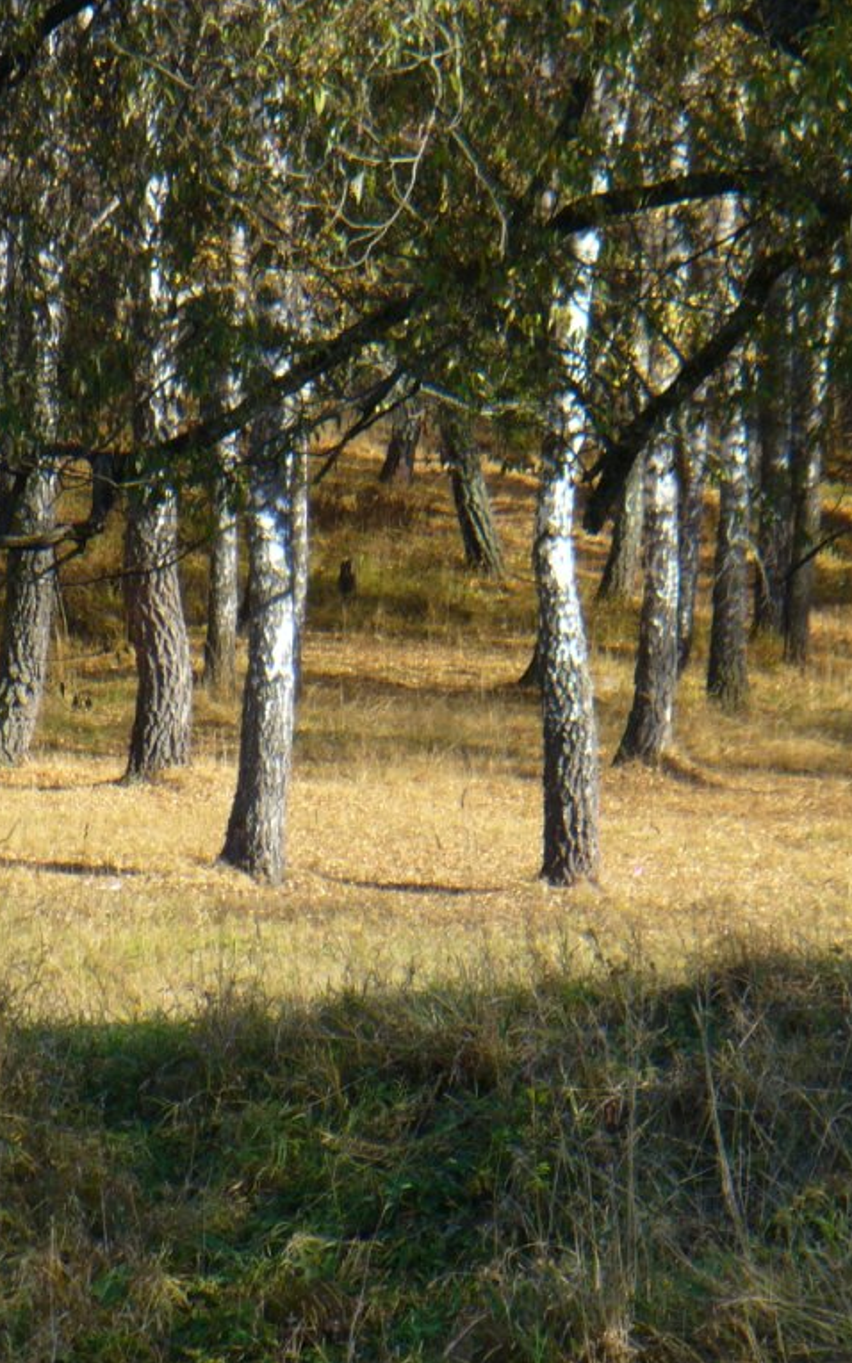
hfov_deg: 4.2
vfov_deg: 6.7
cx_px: 435
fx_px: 11705
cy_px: 682
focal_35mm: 315
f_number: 4.5
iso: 80
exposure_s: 1/200
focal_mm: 36.6
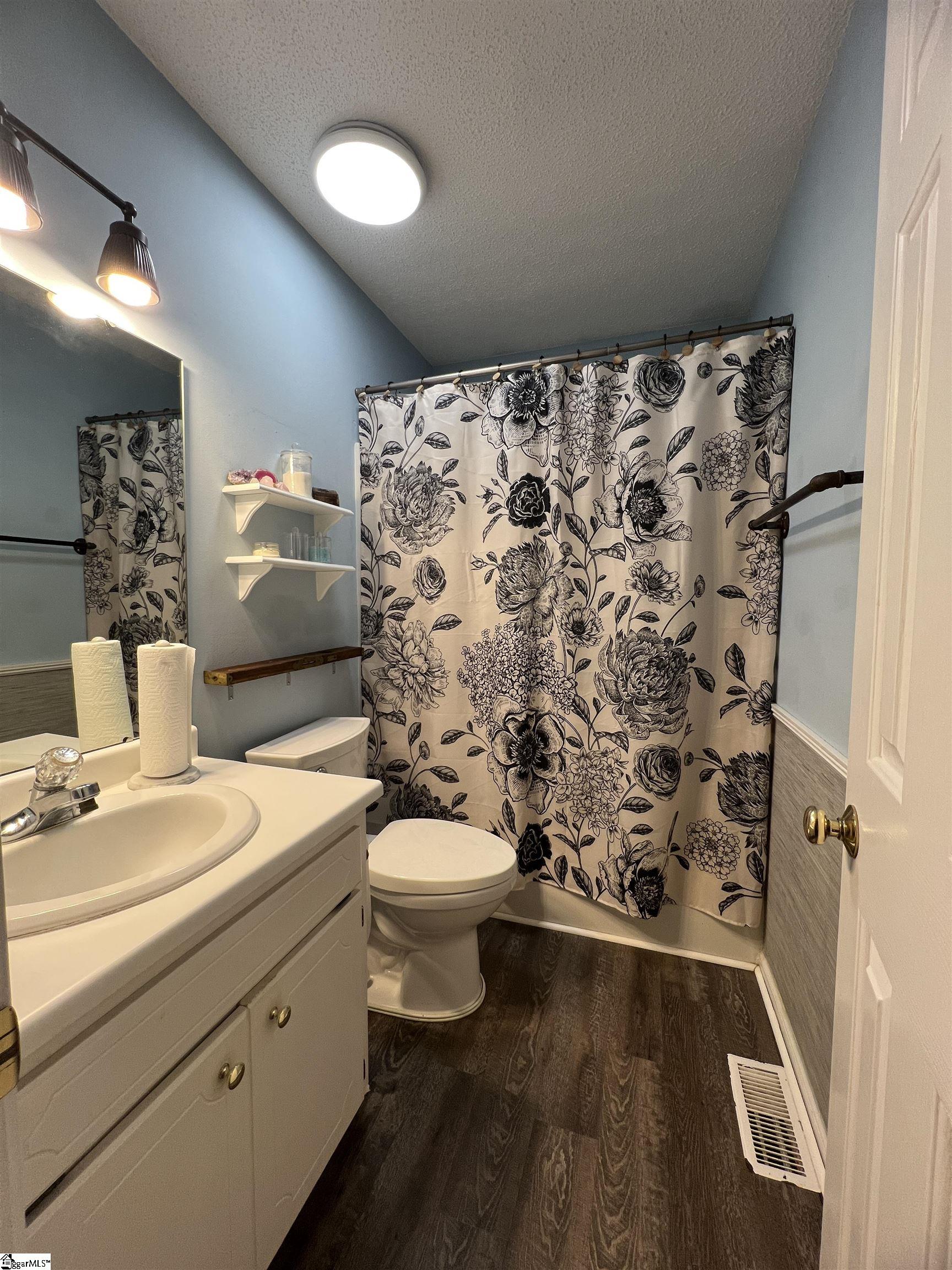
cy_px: 635
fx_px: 477
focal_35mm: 13
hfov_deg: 89.9
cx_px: 476
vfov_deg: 106.2
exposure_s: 1/120
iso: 125
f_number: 1.8
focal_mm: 1.57
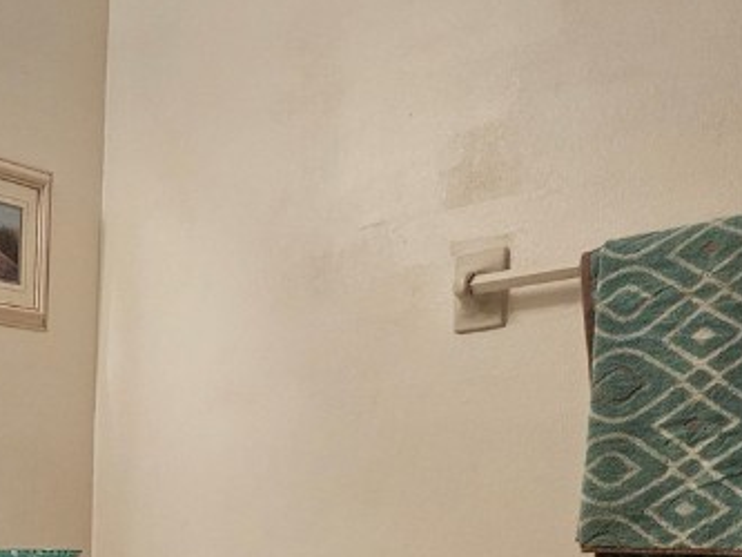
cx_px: -123
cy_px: 579
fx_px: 858
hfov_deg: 37.1
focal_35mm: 40
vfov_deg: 32.5
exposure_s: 1/60
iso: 250
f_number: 2.2
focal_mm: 2.2
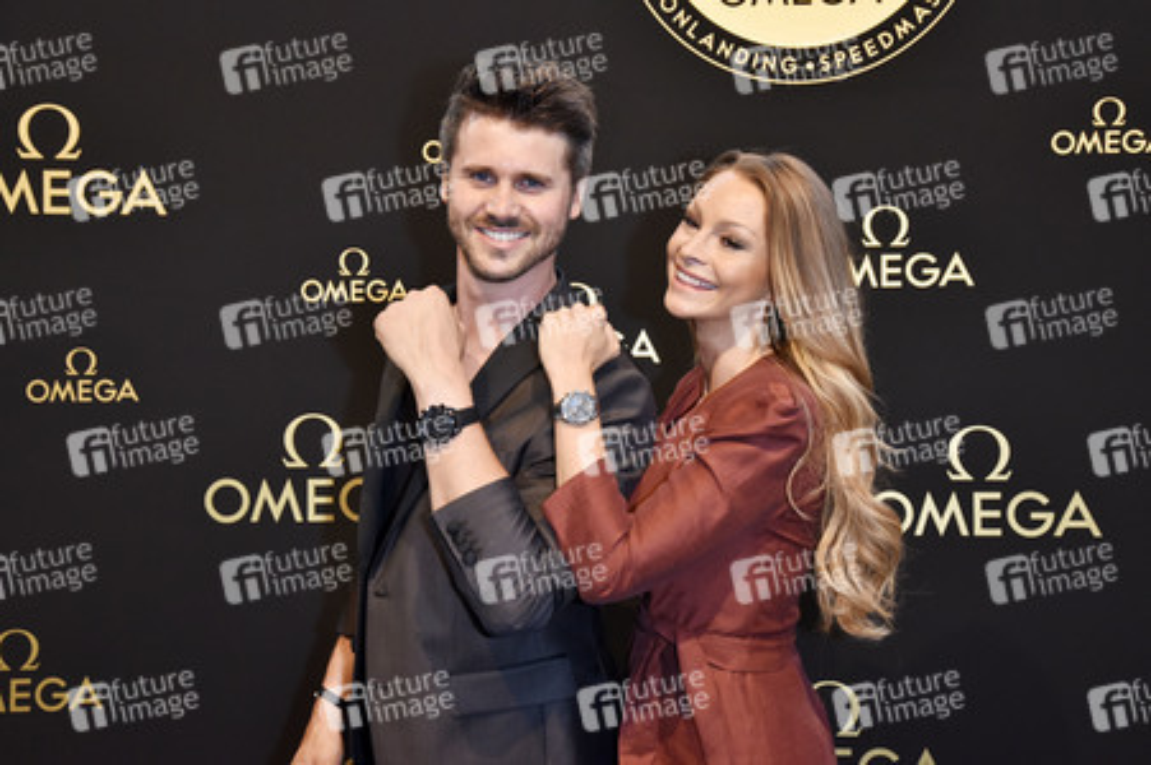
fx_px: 1661
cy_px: 382
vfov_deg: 26.0
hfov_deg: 38.2
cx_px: 576
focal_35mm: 52
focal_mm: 52
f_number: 7.1
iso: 2500
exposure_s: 1/250
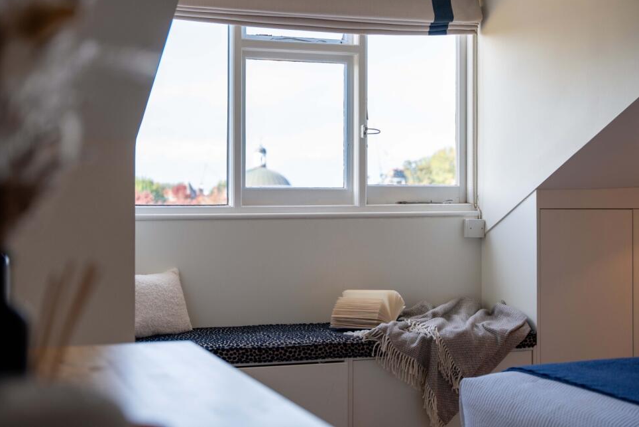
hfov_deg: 38.4
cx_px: 305
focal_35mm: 52
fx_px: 919
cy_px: 201
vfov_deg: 26.1
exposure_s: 1/160
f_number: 2.8
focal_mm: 48.7
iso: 100
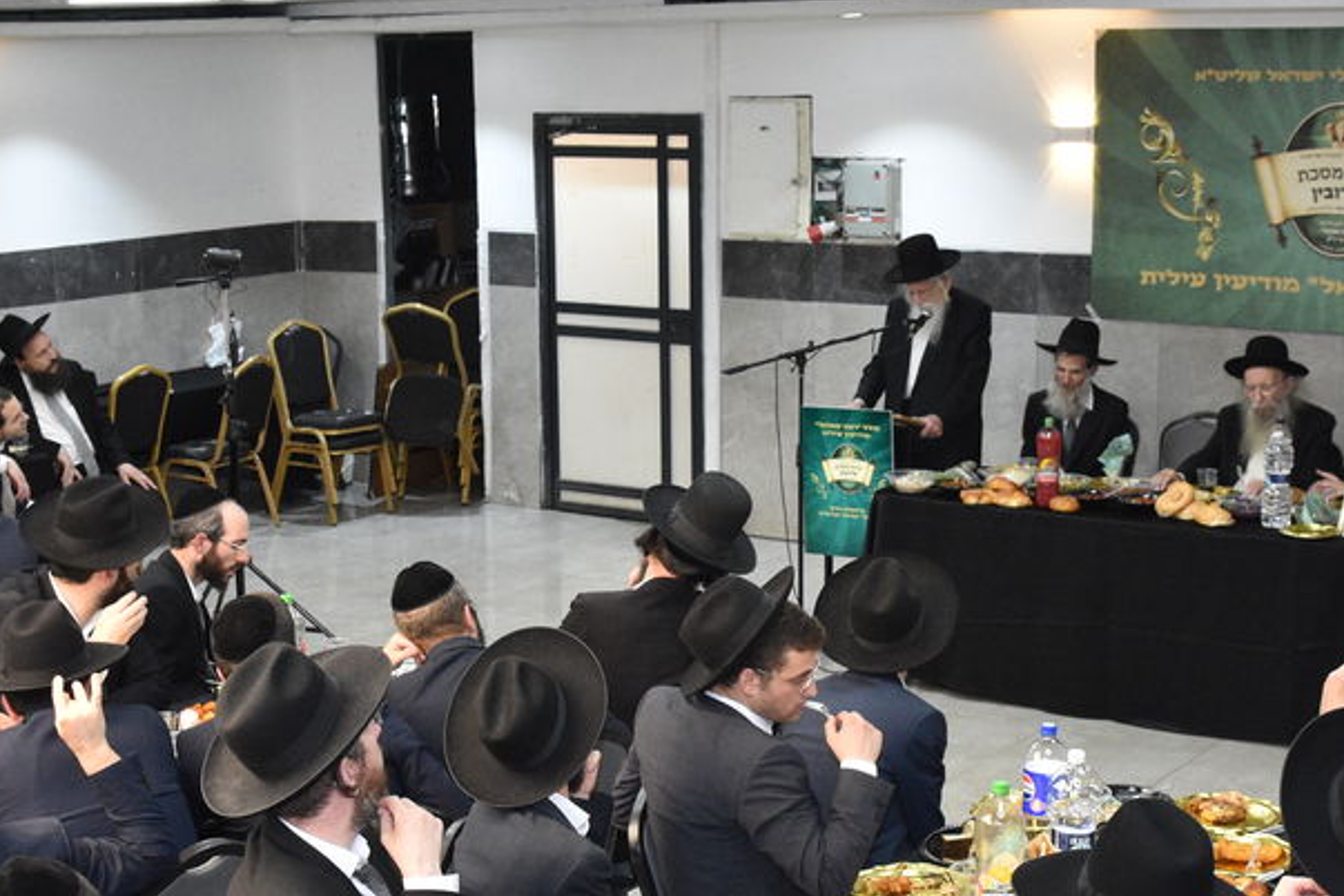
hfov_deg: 33.8
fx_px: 2208
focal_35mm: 59
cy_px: 545
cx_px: 649
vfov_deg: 22.9
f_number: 4.5
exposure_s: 1/160
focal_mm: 17
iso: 1600
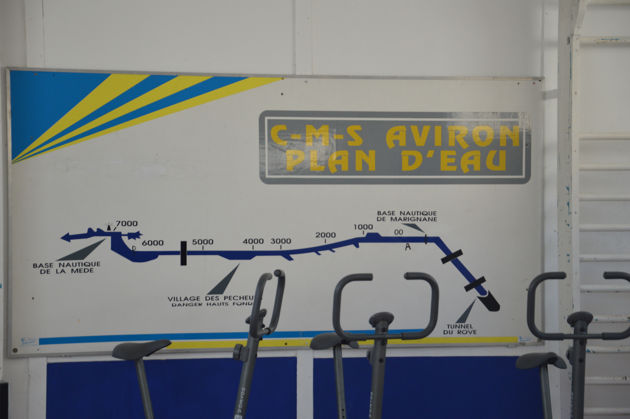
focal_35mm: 112
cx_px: 315
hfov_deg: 18.2
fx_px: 1967
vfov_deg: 12.2
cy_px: 210
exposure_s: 1/100
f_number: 5.3
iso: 400
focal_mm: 75
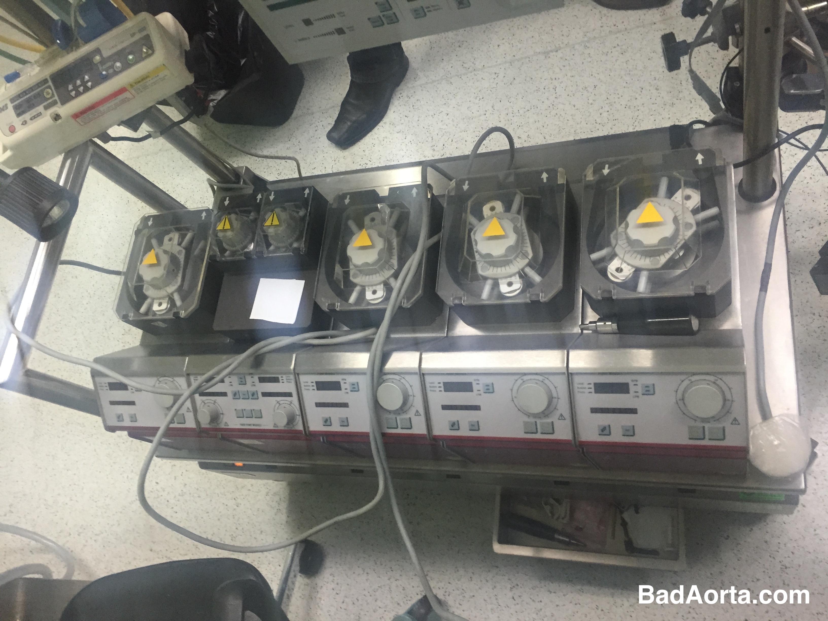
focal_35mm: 29
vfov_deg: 48.2
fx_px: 694
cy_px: 310
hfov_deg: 61.7
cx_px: 414
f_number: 2.2
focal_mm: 4.15
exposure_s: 1/30
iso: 160
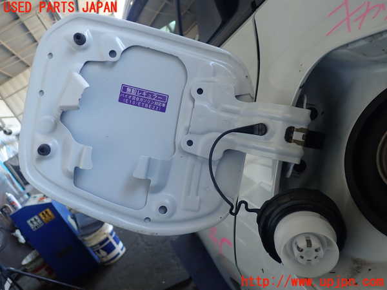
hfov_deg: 60.0
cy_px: 145
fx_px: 335
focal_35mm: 30
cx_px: 194
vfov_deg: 46.8
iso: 125
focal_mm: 5.5
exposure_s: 1/60
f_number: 2.3
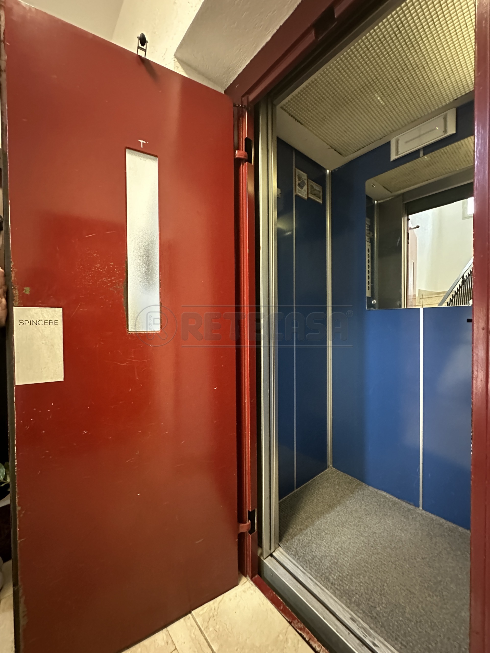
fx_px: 264
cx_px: 245
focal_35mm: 14
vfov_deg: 102.1
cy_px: 326
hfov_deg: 85.7
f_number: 2.2
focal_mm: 2.22
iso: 1250
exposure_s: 1/34
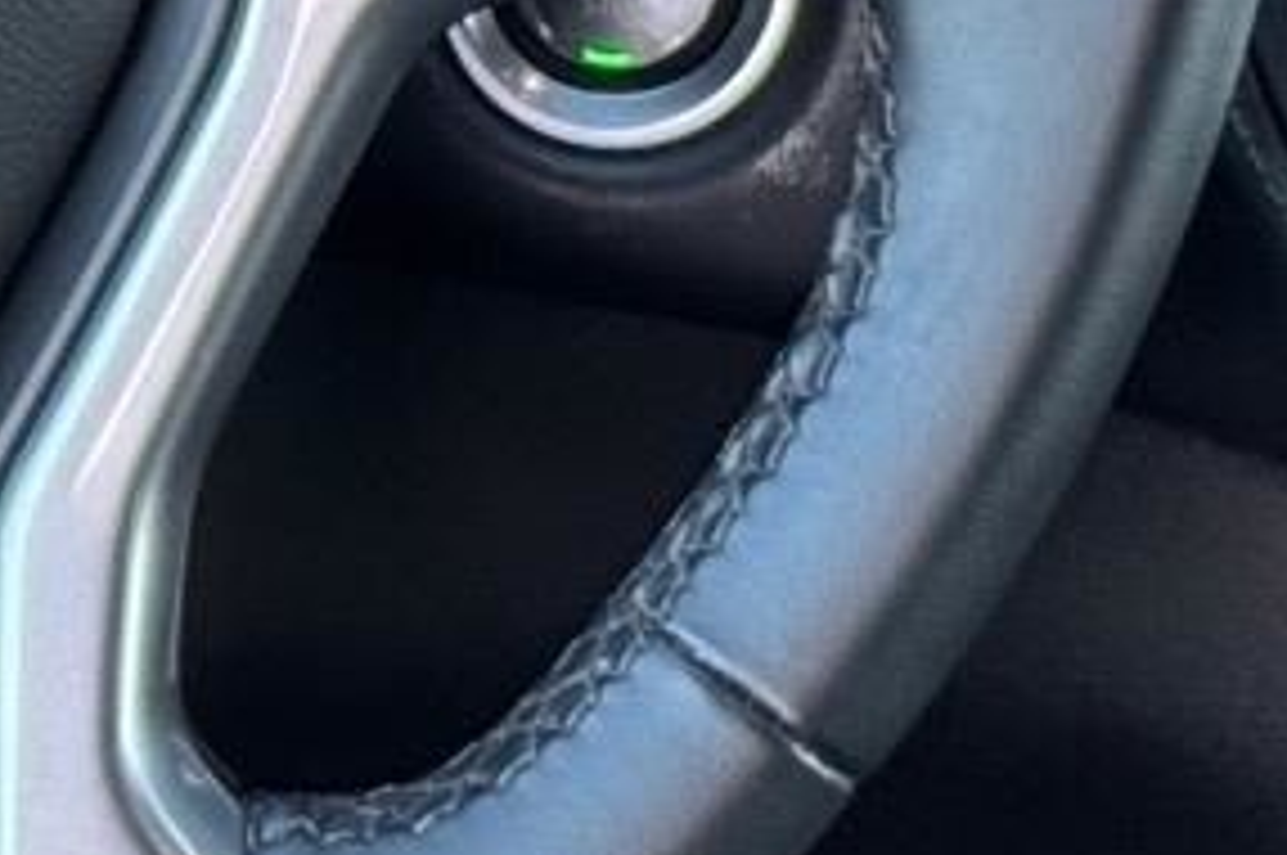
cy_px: -446
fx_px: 6392
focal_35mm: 179
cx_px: -652
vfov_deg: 7.5
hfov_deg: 11.1
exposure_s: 1/92
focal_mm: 6.76
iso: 100
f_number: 1.78
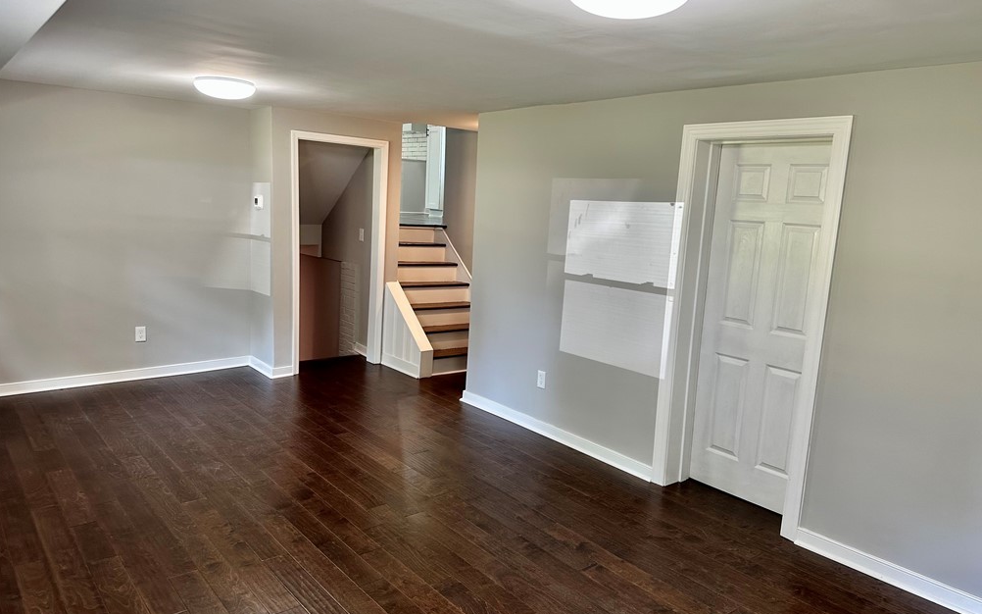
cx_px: 496
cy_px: 314
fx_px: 696
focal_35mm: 26
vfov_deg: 47.6
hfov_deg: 70.4
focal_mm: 6.86
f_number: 1.78
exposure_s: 1/60
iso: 125
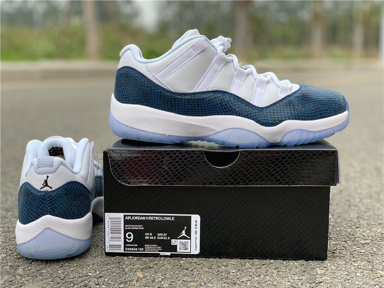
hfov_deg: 36.8
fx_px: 577
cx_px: 192
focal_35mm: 52
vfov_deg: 28.0
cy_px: 144
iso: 16
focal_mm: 6
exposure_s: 1/158
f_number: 2.4
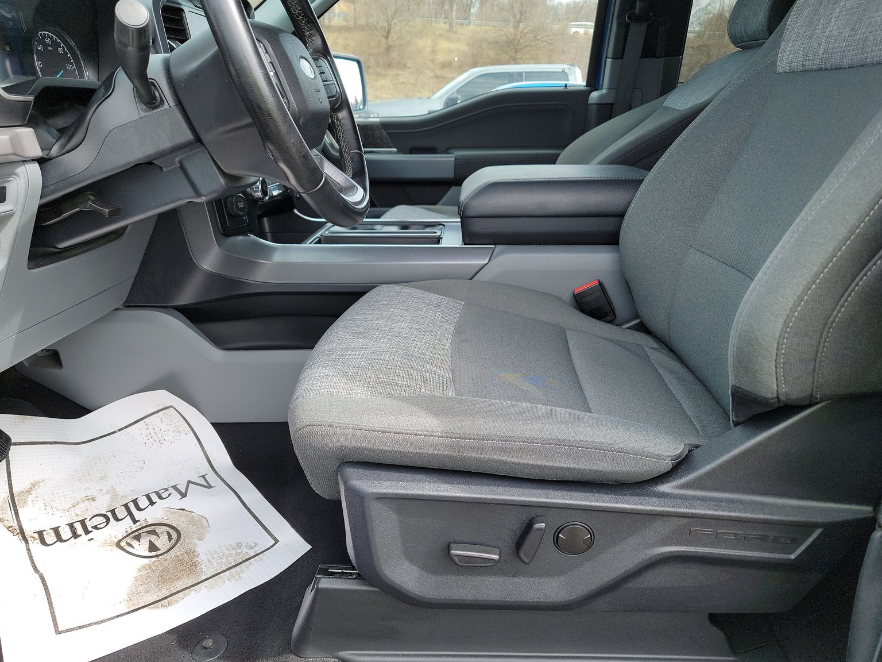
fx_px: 637
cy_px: 340
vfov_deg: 54.9
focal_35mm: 25
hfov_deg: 69.4
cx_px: 443
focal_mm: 6.7
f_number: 1.8
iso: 50
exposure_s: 1/160
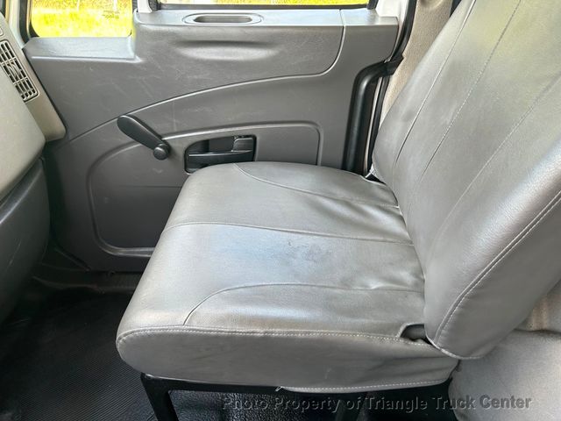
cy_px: 210
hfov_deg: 67.3
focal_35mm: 26
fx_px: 421
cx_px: 280
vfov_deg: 53.1
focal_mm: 5.7
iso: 80
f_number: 1.5
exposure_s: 1/121
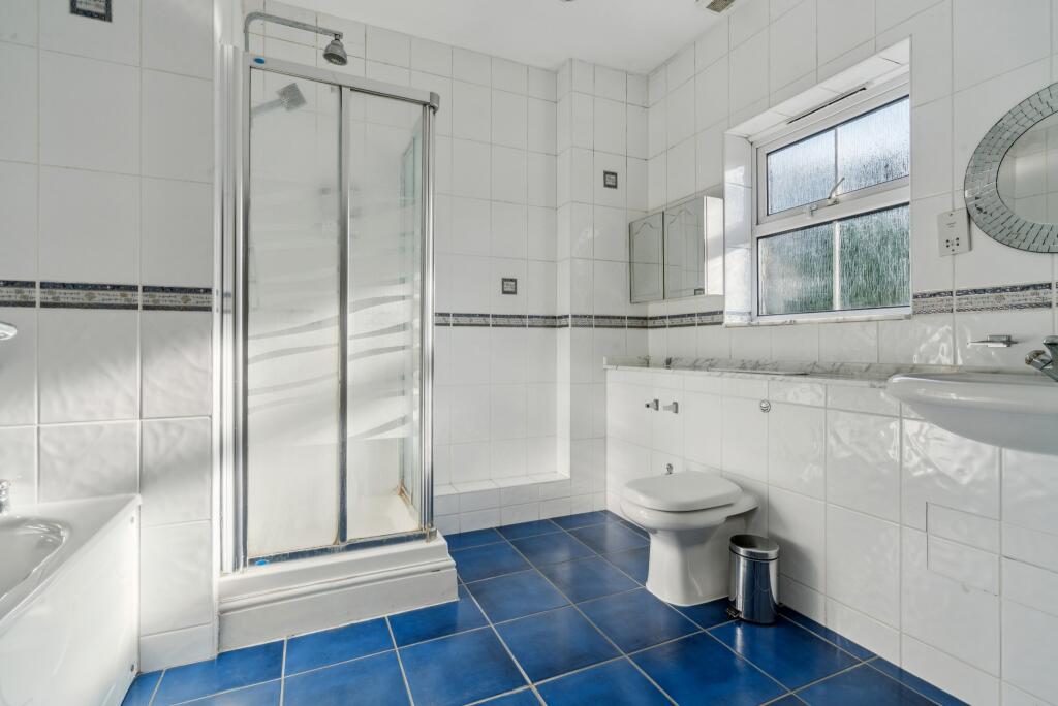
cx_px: 529
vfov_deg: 73.8
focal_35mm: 16
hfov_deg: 96.7
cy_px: 353
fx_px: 470
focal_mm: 16
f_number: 11
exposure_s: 1/50
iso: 640
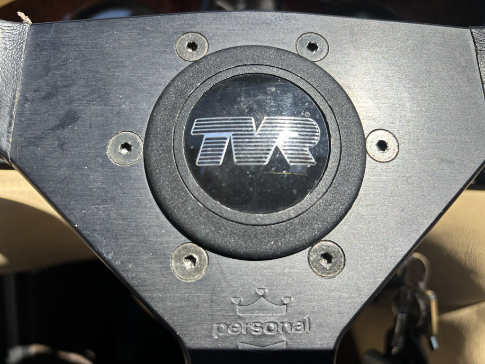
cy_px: 182
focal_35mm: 26
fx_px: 364
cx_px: 242
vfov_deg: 53.1
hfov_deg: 67.3
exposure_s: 1/2024
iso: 50
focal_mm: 5.96
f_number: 1.6
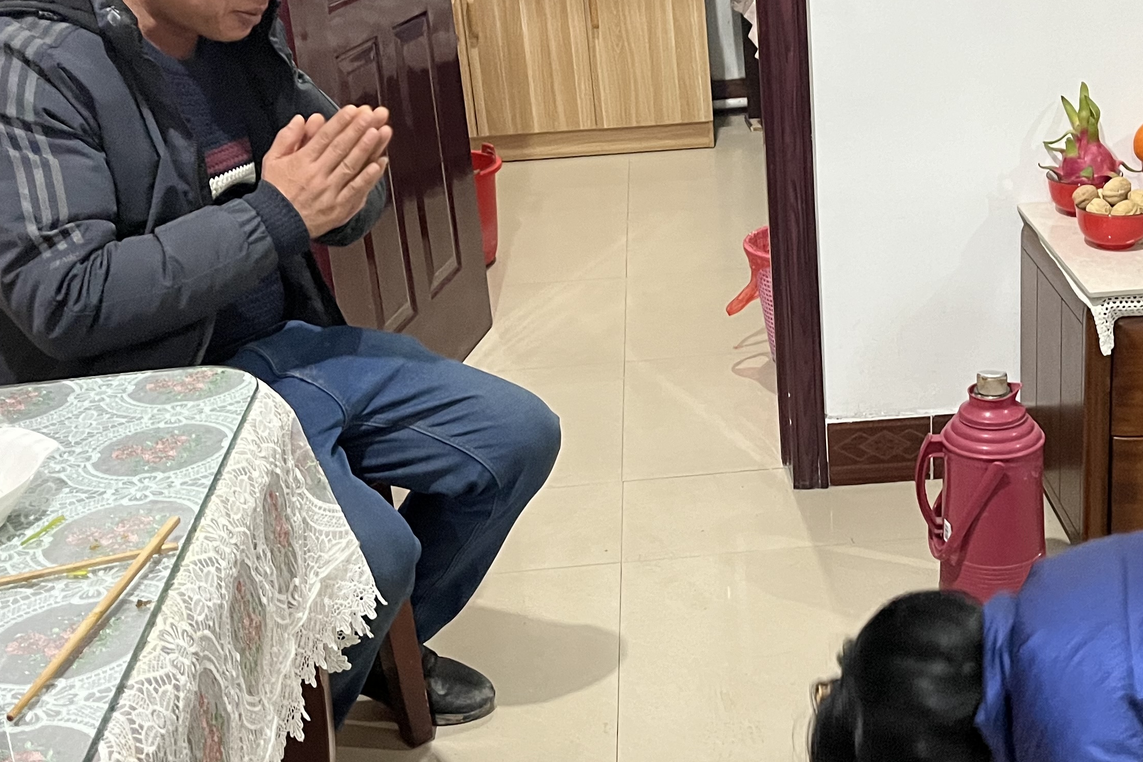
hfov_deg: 39.9
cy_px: 319
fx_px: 1556
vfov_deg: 27.5
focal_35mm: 49
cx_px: 759
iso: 400
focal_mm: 5.1
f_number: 1.6
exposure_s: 1/50
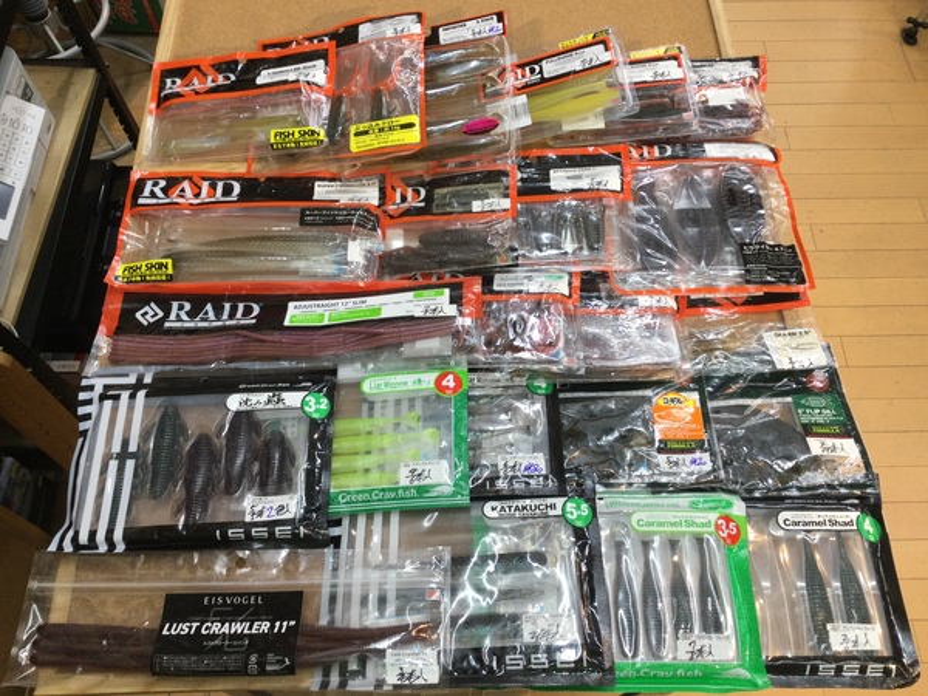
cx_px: 464
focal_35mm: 31
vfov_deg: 45.4
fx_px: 831
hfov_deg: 58.4
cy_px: 348
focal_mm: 3.3
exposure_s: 1/40
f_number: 2.4
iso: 32
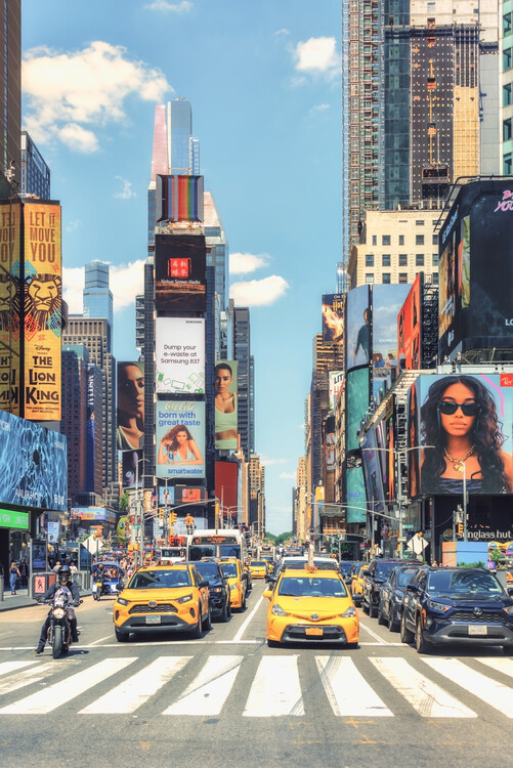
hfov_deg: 29.9
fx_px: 960
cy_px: 384
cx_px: 256
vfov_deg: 43.6
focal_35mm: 45
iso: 64
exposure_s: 1/200
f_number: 7.1
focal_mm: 45
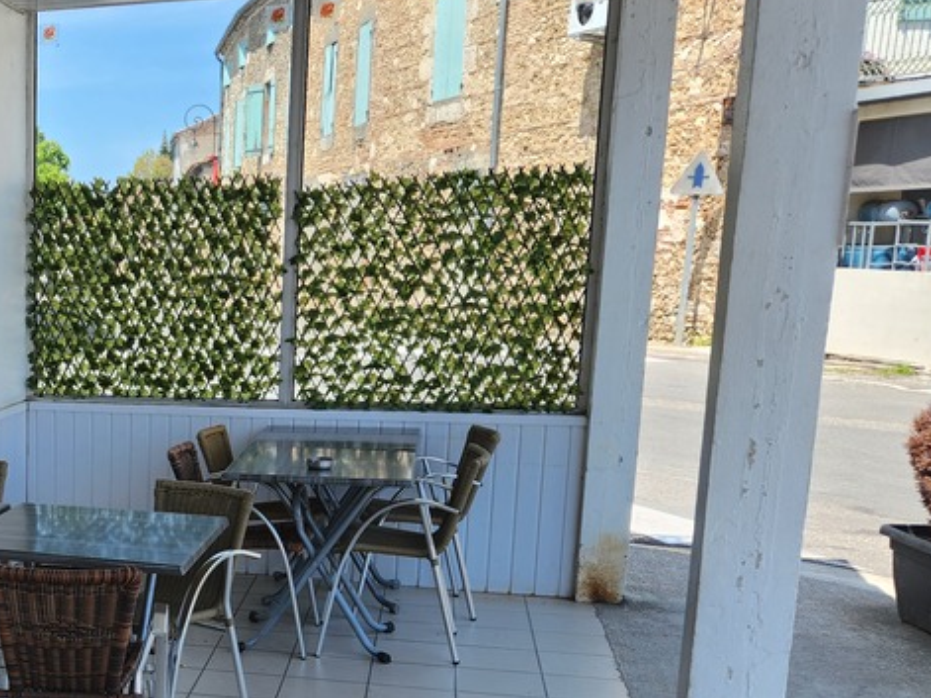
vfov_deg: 28.7
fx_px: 1344
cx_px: 4
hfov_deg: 34.8
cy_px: 512
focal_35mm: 50
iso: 20
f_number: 1.8
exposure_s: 1/679
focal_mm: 5.4
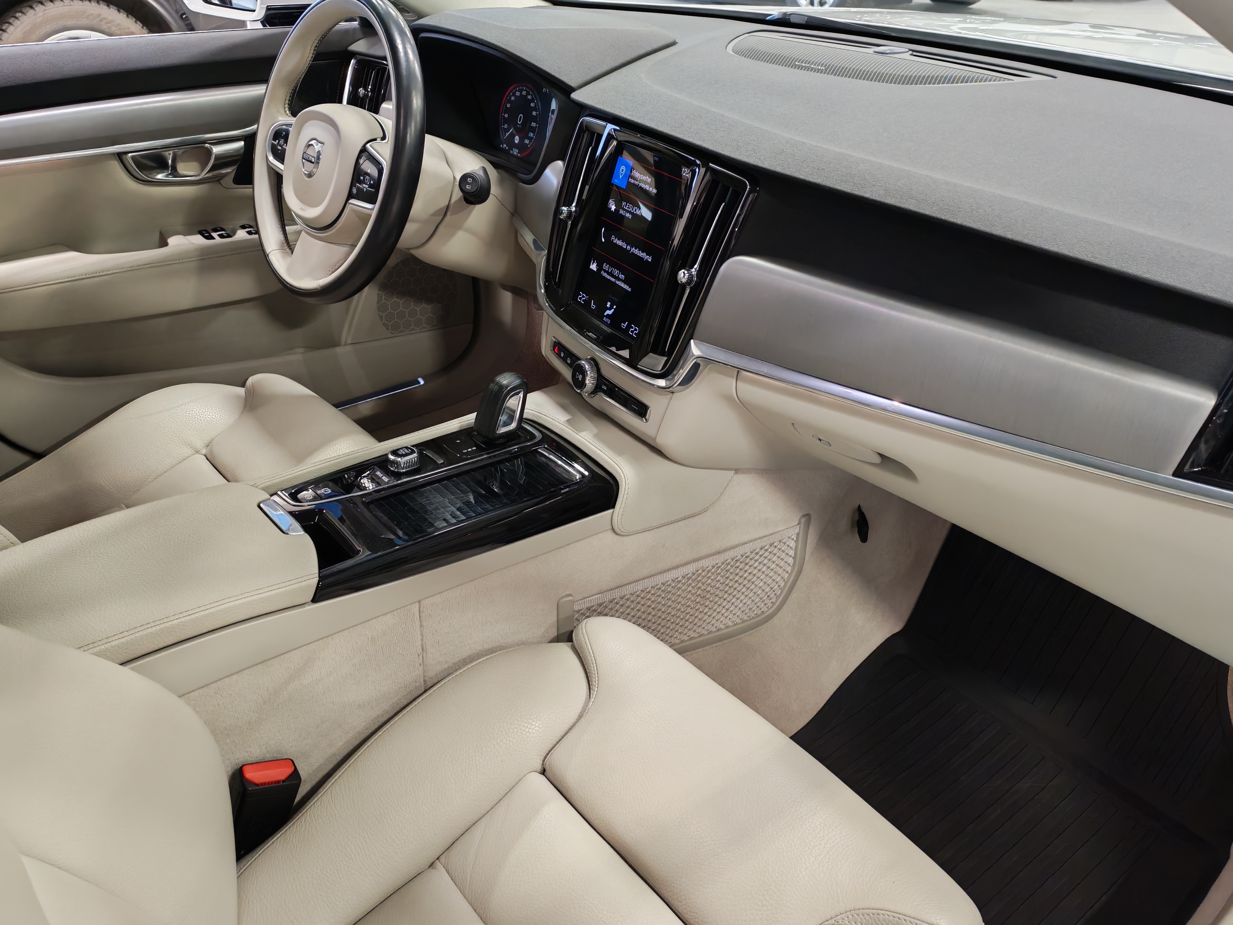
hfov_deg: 60.0
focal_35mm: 30
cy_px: 462
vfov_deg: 46.8
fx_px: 1069
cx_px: 616
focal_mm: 6.12
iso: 1825
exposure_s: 1/100
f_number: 1.9
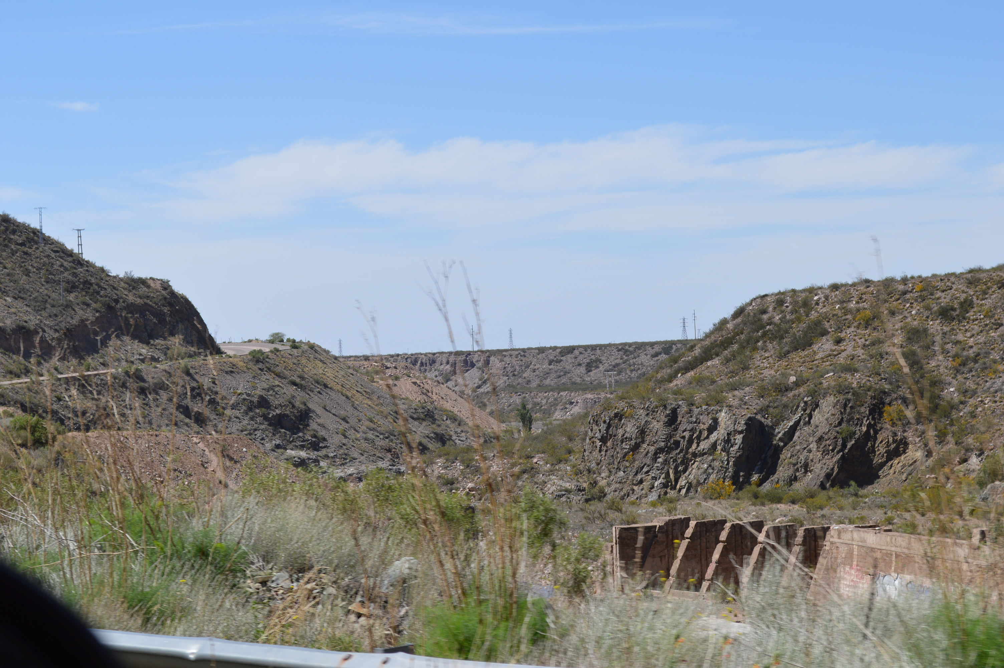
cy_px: 334
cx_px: 502
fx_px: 2299
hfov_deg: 24.6
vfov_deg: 16.5
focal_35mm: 82
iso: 100
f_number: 8
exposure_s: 1/250
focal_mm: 55
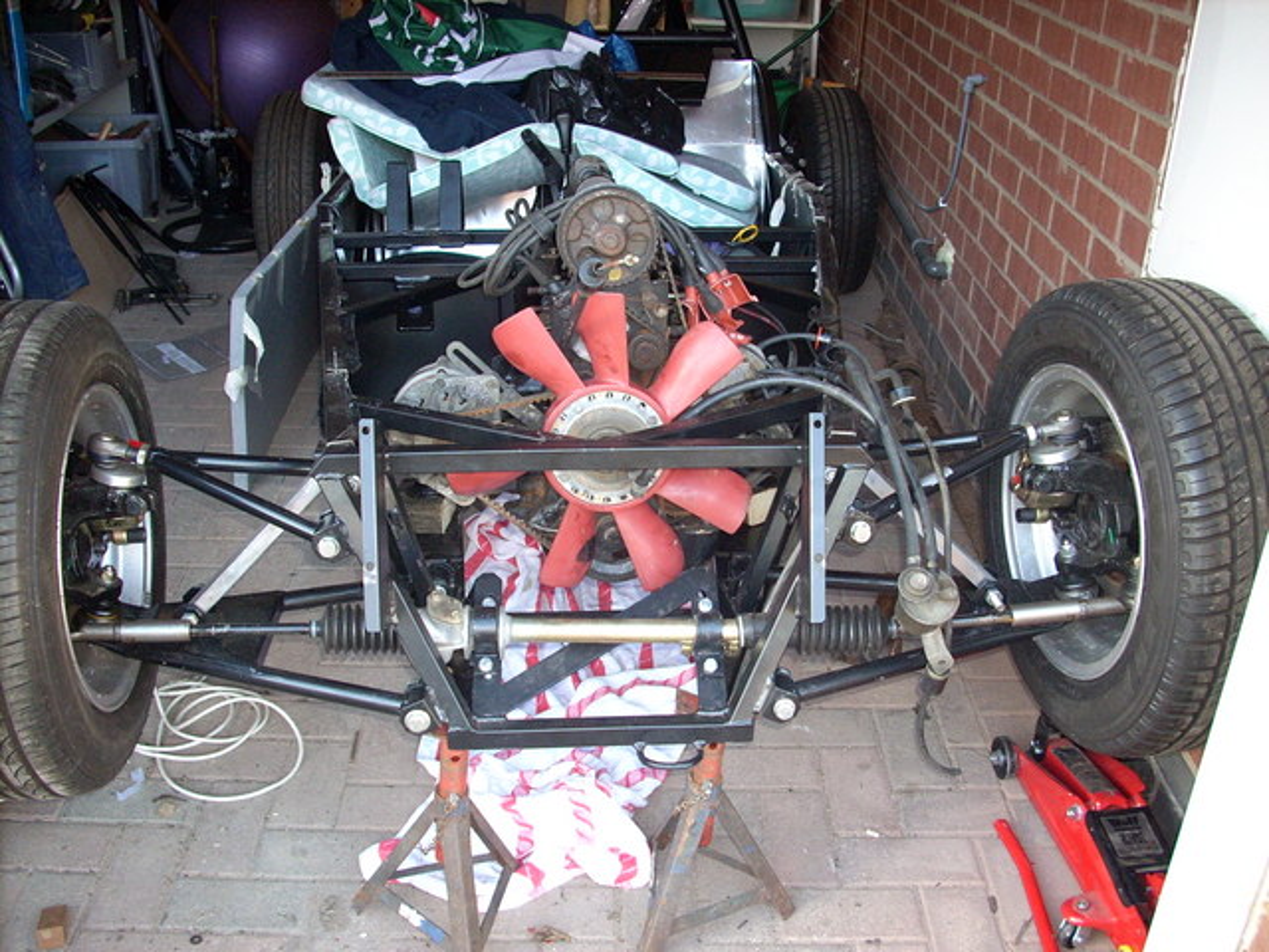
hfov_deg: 50.1
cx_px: 634
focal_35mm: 37
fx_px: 1356
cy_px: 476
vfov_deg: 38.7
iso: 200
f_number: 2.8
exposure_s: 1/30
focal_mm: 6.2
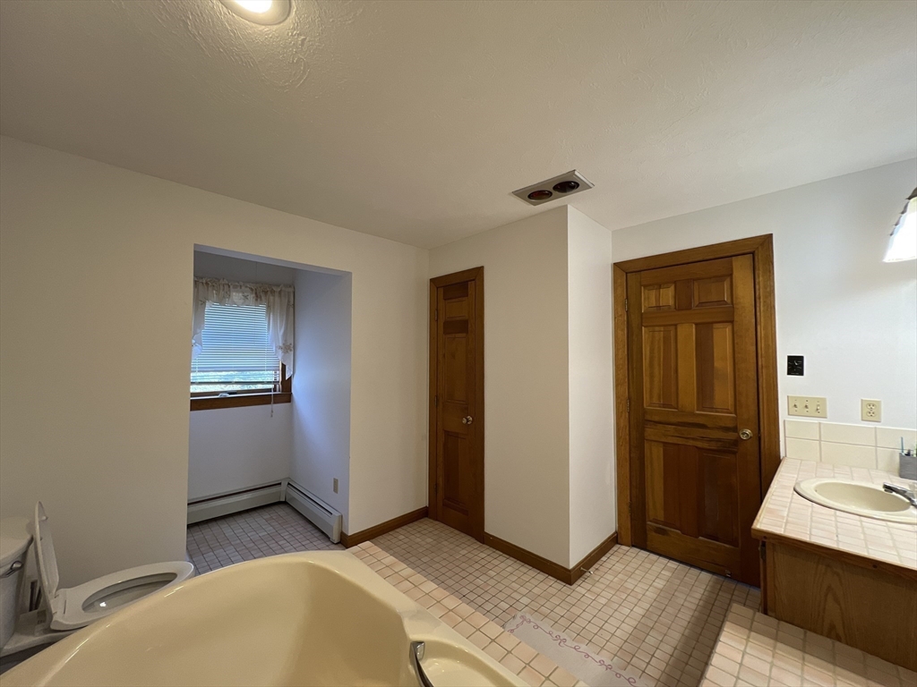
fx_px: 344
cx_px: 458
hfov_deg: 106.2
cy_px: 344
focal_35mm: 13
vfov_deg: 89.9
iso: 40
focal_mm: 1.57
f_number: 1.8
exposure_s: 1/40
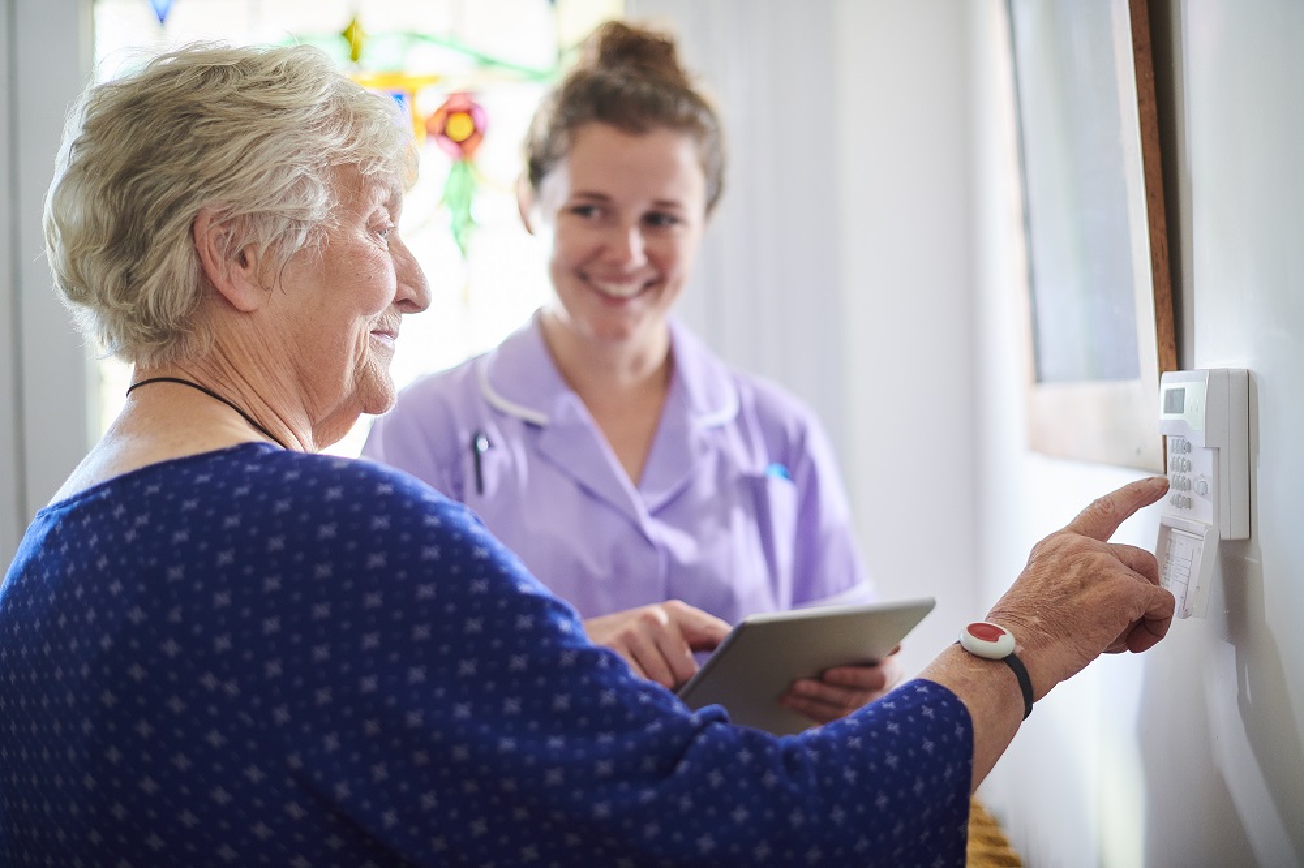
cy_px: 434
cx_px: 652
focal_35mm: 50
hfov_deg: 39.6
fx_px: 1810
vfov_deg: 27.0
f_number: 2.2
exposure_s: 1/125
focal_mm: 50
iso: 640
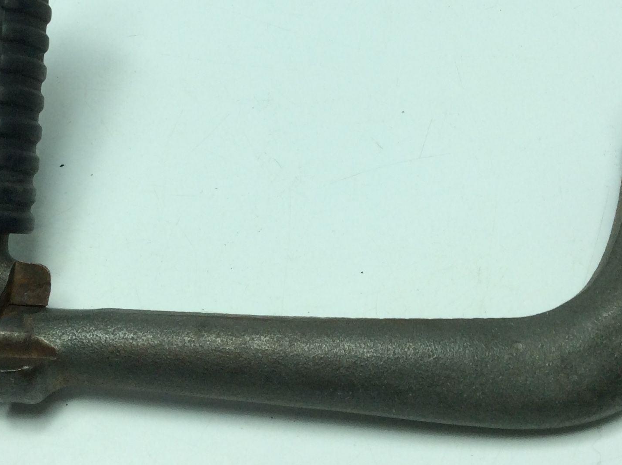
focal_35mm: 58
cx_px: 275
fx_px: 1041
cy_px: 94
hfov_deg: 33.2
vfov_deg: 24.8
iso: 32
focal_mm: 3.3
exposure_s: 1/602
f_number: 2.4
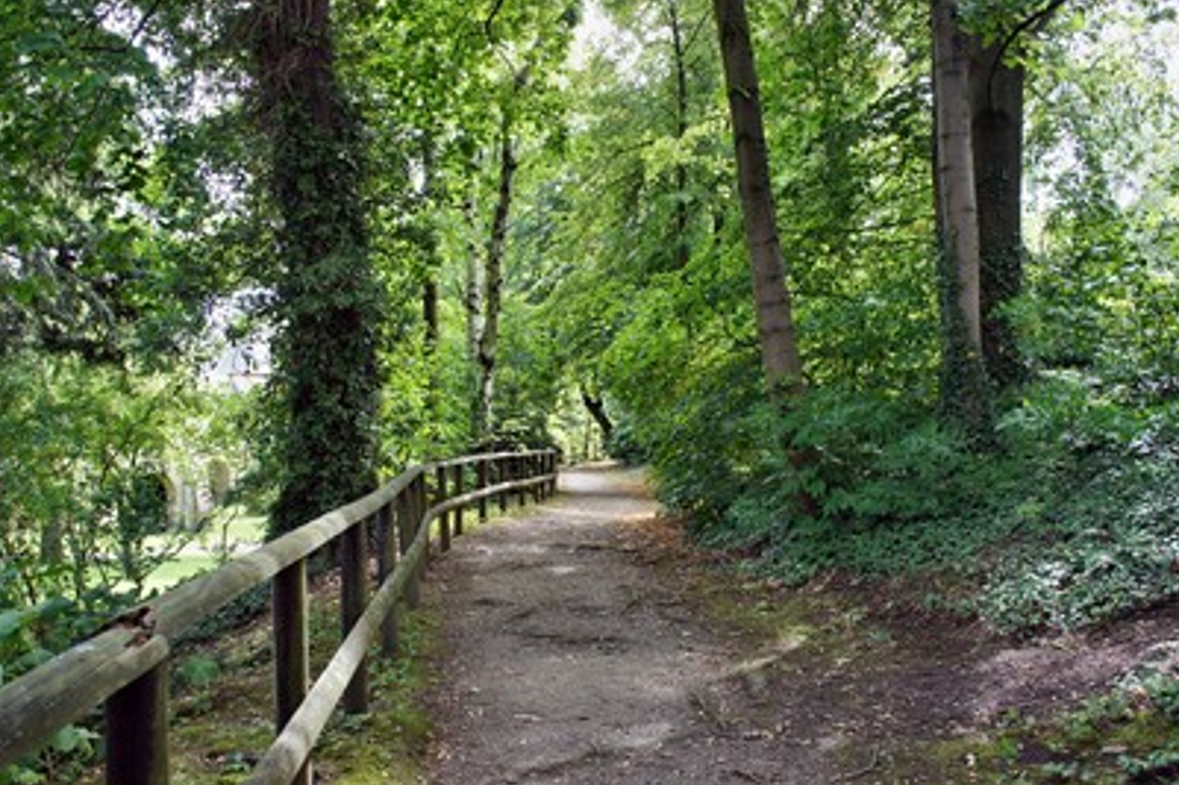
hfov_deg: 60.3
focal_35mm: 31
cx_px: 565
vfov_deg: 42.2
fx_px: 1015
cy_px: 432
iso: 500
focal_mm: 18
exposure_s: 1/160
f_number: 4.5
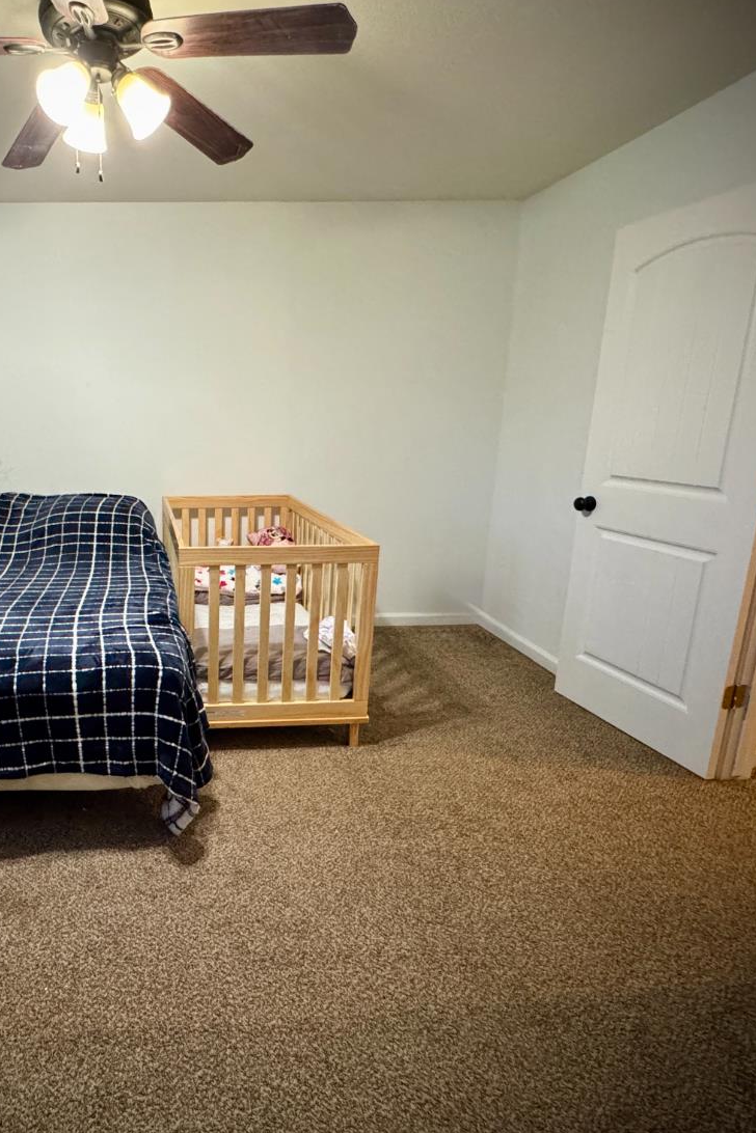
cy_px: 557
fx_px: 630
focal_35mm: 20
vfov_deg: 84.0
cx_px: 167
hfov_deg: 57.9
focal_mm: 2.22
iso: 1000
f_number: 2.2
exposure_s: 1/60
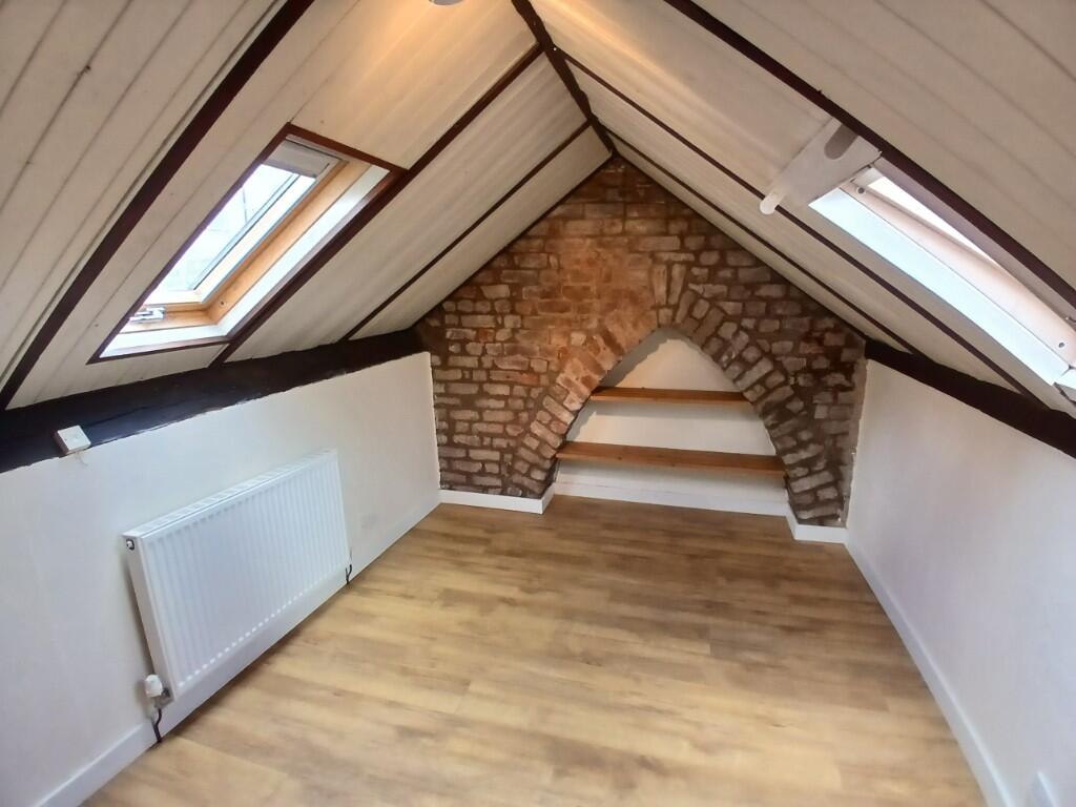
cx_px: 538
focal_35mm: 17
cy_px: 404
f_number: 2.2
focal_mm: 1.4
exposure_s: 1/33.3
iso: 125
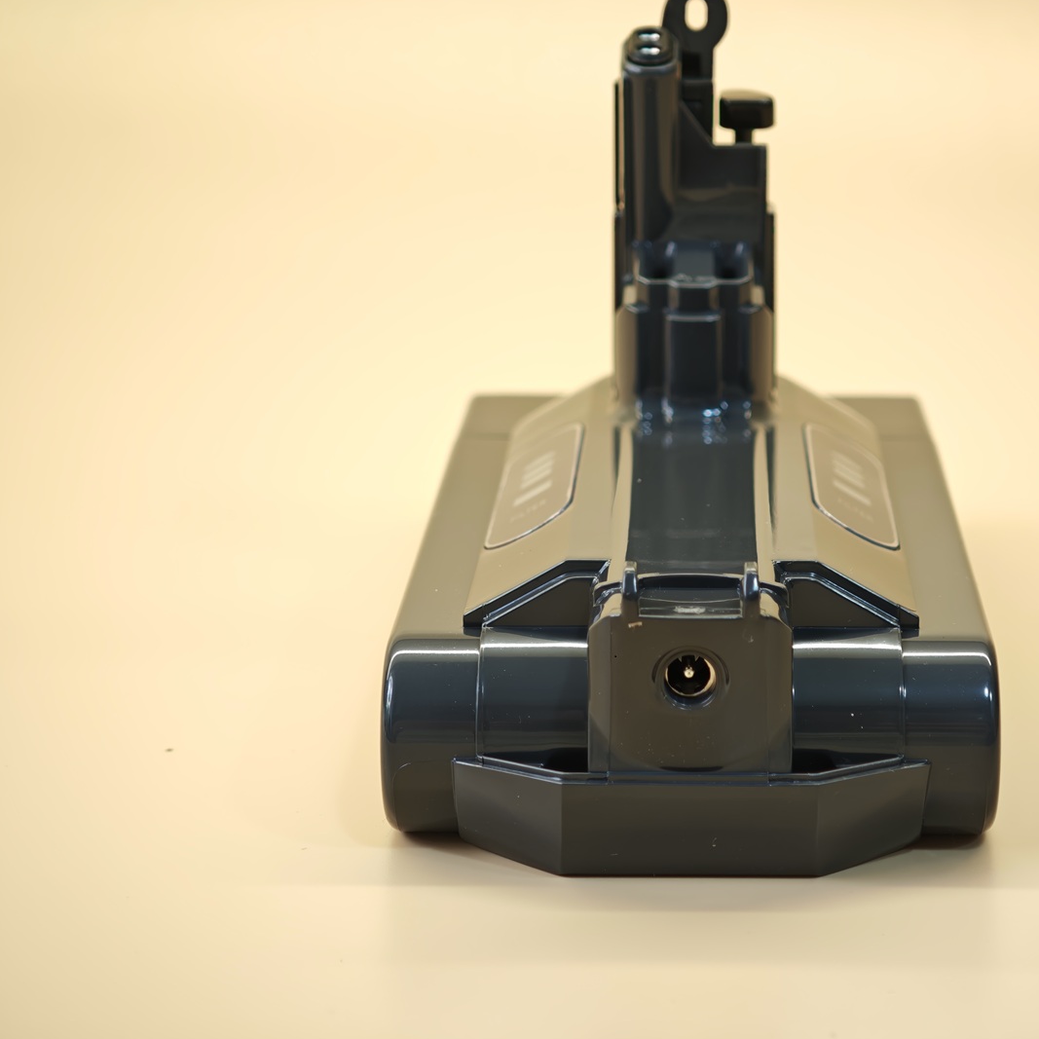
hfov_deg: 19.9
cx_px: 707
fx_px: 2954
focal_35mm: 87
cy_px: 503
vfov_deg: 19.9
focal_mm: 11.5
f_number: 1.8
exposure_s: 1/100
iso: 125
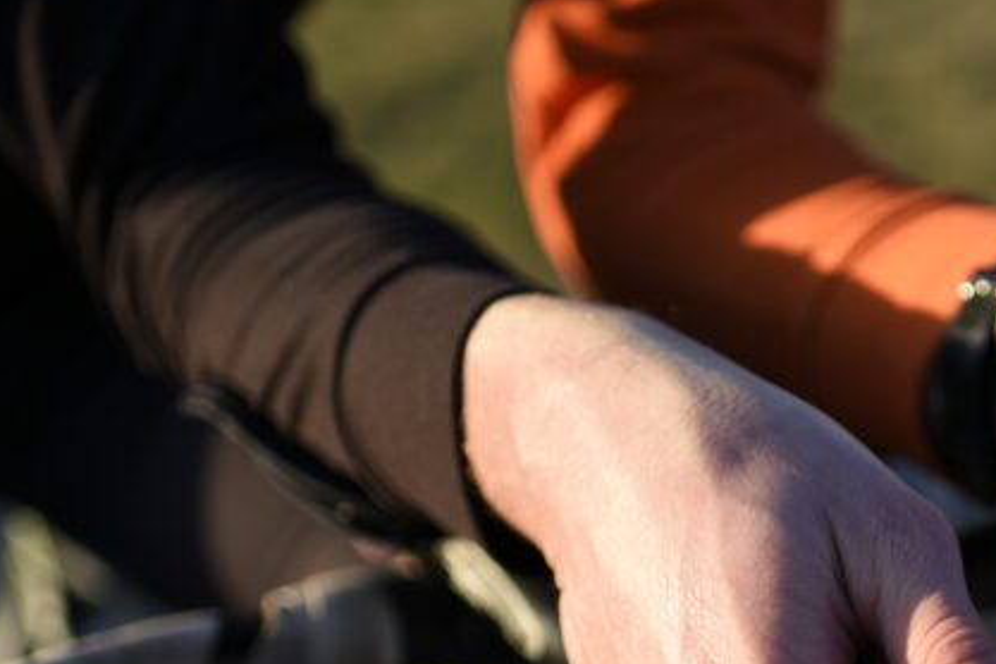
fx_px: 2379
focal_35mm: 86
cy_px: 650
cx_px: 869
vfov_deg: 15.6
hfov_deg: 23.1
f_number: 1.8
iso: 160
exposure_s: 1/1600
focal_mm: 35
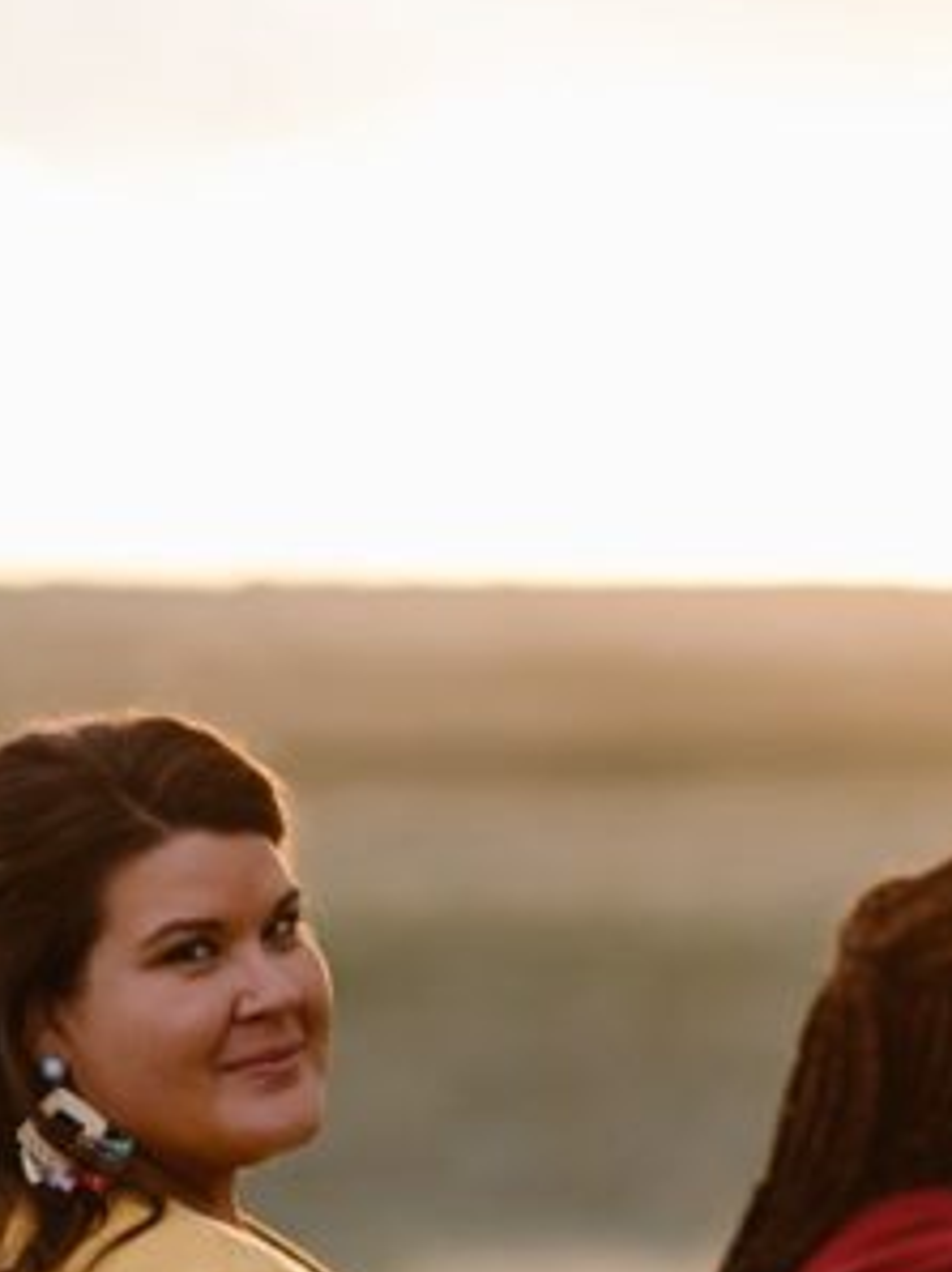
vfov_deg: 7.1
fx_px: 10319
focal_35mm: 281
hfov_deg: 5.3
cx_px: 598
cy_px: 645
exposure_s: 1/400
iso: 320
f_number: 2
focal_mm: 85
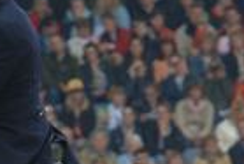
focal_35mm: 1382
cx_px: -28
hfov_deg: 1.5
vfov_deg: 1.0
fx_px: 9377
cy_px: 290
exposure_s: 1/400
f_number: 5.3
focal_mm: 200
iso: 320
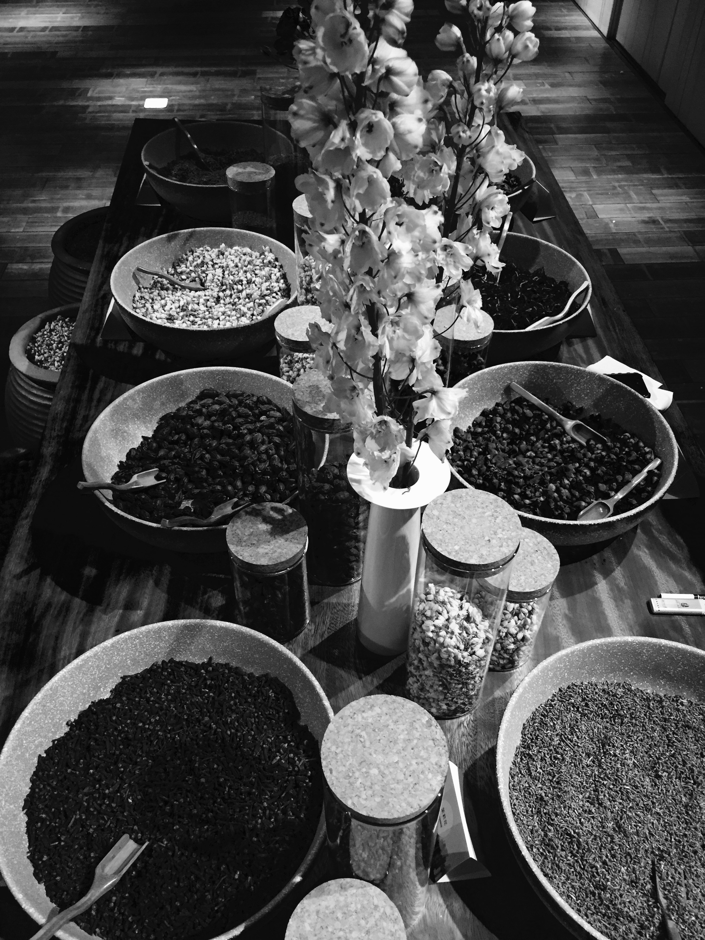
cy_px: 470
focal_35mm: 29
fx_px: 787
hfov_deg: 48.2
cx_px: 352
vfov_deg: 61.7
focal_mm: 4.15
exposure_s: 1/30
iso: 160
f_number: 2.2
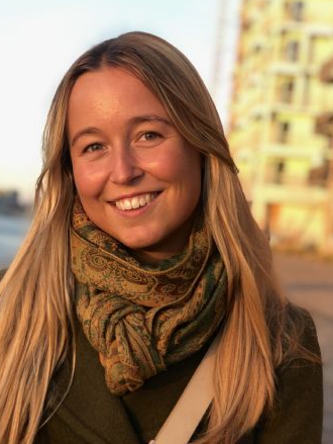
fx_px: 909
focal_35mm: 71
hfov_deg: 20.7
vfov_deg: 27.3
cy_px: 283
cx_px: 120
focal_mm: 6
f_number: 2.4
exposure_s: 1/60
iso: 16
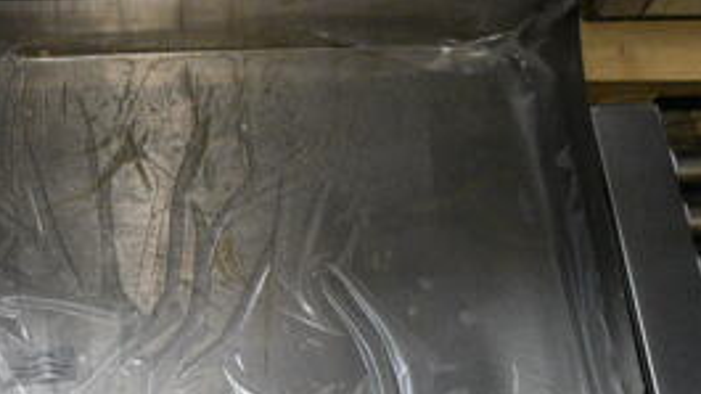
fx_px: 1546
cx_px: -50
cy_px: 368
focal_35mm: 83
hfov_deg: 24.0
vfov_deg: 14.4
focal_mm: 23
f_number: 9
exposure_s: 1/320
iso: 6400
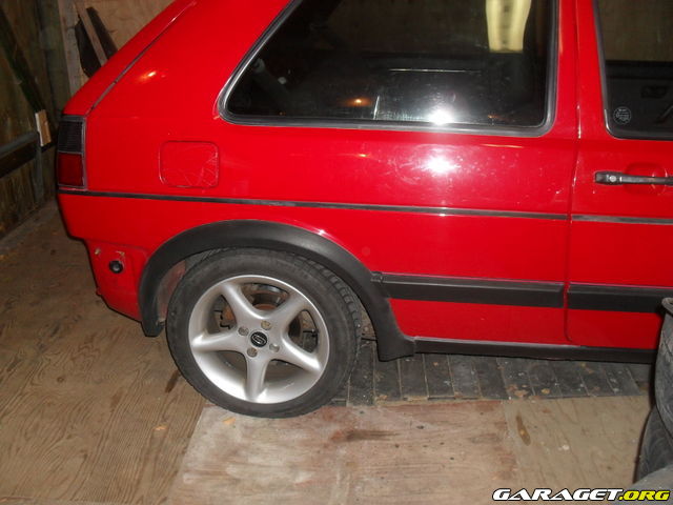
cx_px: 336
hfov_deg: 52.6
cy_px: 252
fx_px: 680
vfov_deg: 40.7
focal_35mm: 35
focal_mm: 6.3
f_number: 3.2
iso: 240
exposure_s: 1/45
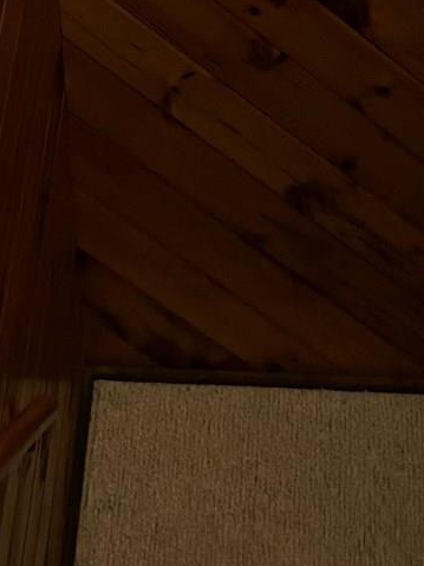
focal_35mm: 125
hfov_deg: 11.9
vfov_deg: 14.8
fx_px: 2042
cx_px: 204
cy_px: -241
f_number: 1.6
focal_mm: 5.96
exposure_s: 1/30
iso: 500
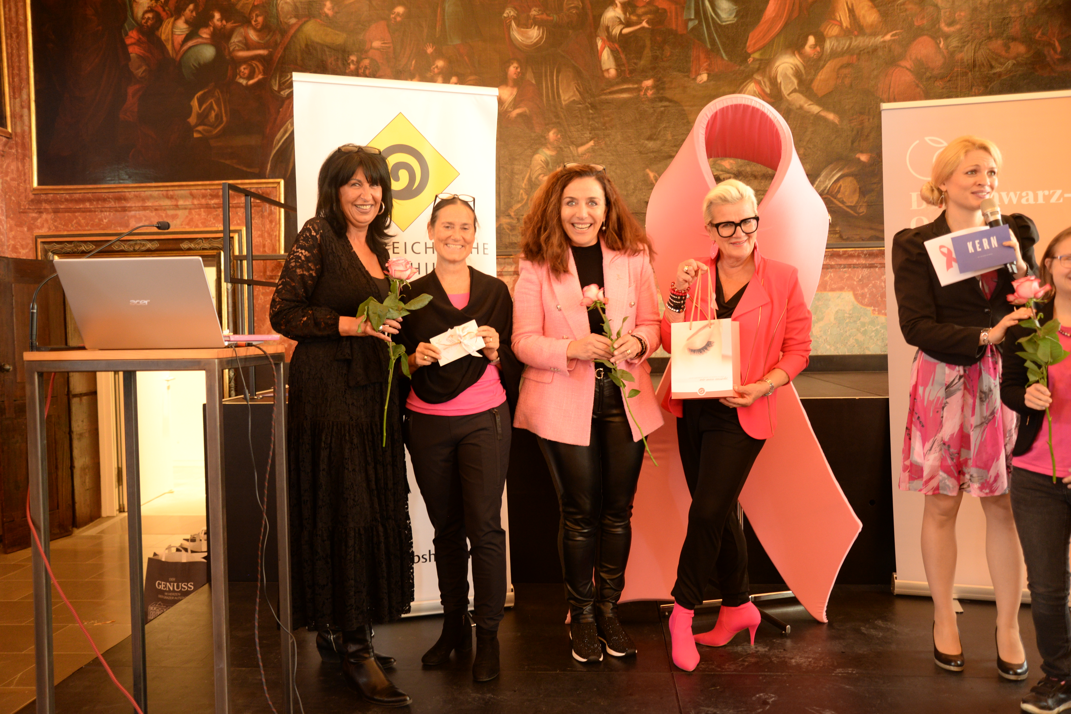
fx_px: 922
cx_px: 536
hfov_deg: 60.3
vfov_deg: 42.3
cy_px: 357
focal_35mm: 31
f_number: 4
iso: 1250
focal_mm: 31
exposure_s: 1/30
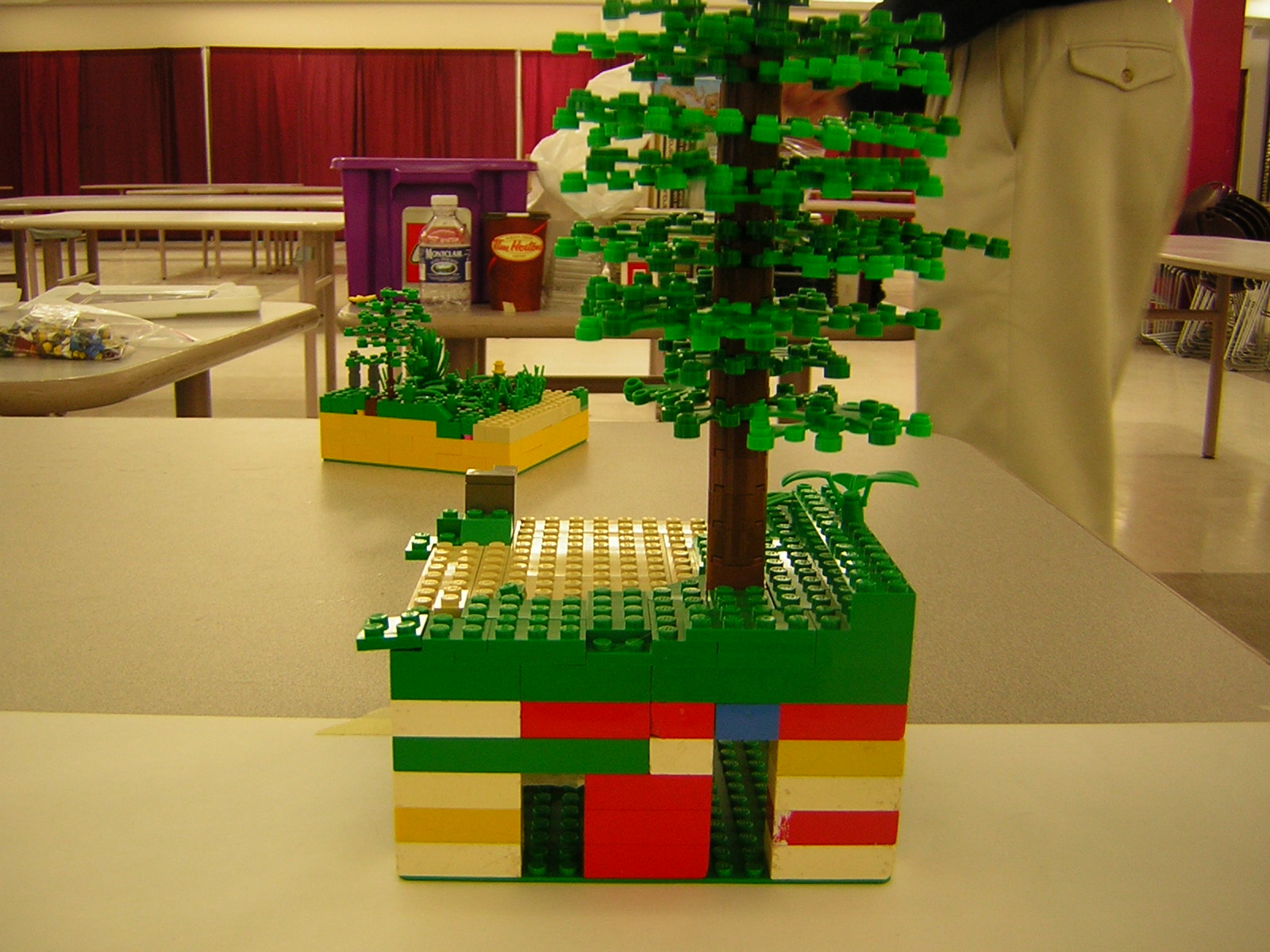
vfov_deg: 39.7
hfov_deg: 51.4
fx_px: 1321
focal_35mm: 36
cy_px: 476
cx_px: 635
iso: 50
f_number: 2.6
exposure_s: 1/6.5
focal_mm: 4.7
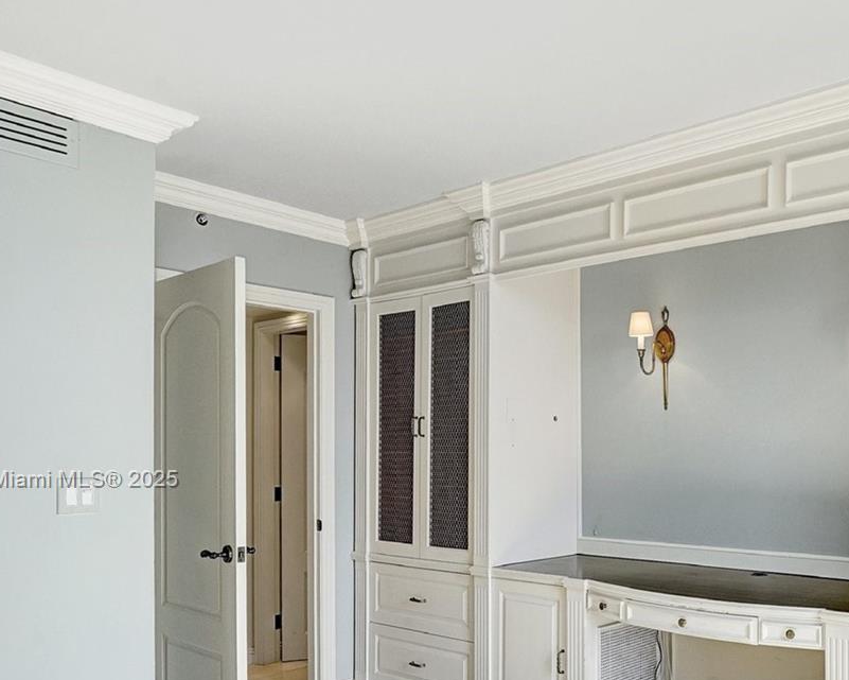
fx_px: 754
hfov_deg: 54.5
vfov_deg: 47.3
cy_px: 481
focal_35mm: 30
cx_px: 687
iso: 640
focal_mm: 16
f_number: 13
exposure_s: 1/50
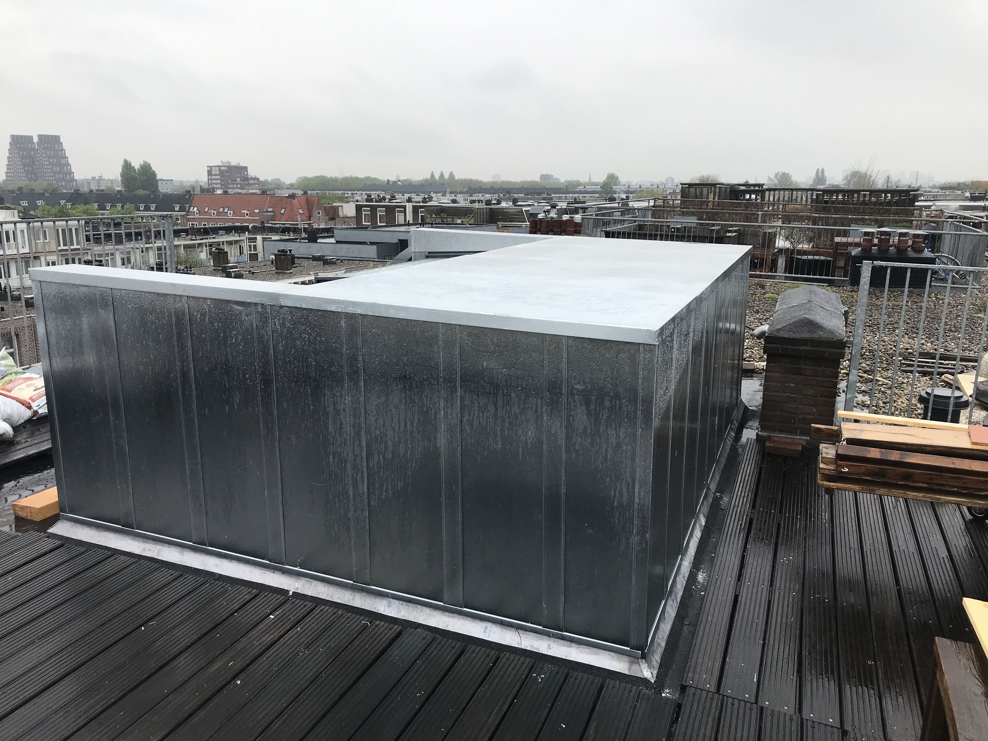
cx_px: 494
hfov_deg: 63.4
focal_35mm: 28
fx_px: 799
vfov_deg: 49.7
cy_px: 370
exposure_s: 1/679
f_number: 1.8
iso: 20
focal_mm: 3.99
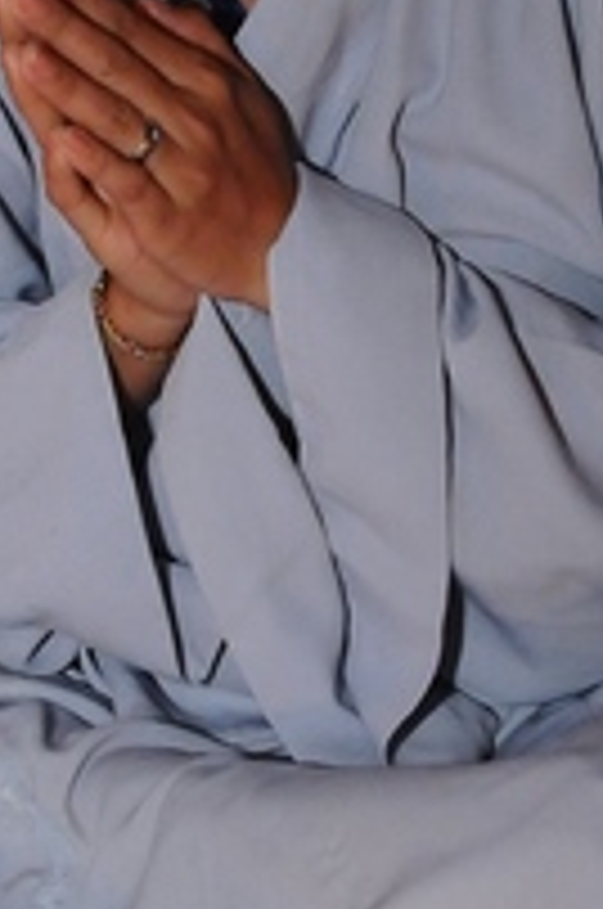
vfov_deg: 15.2
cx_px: 360
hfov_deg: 10.1
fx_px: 3403
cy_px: 320
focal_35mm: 135
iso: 1600
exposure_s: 1/15
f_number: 8
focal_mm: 28
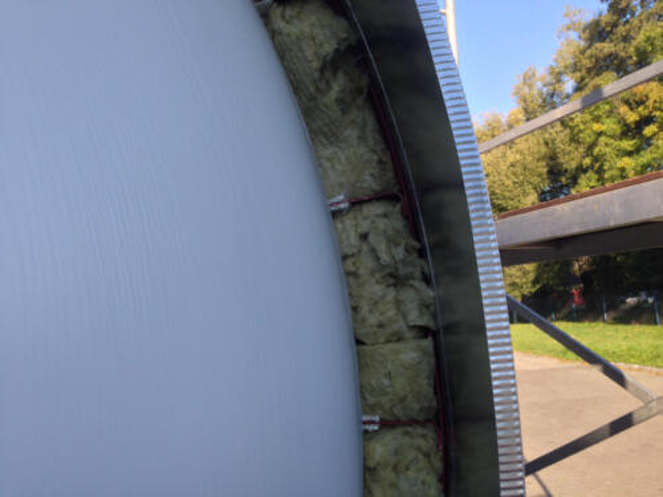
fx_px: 632
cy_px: 248
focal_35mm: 33
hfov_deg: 55.4
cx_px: 332
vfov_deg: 42.9
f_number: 2.4
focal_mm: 4.12
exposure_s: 1/343
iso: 50
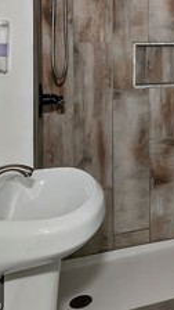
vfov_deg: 43.9
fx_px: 369
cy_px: 74
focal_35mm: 45
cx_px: 238
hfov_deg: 23.0
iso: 400
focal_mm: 10
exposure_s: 1/30
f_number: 8
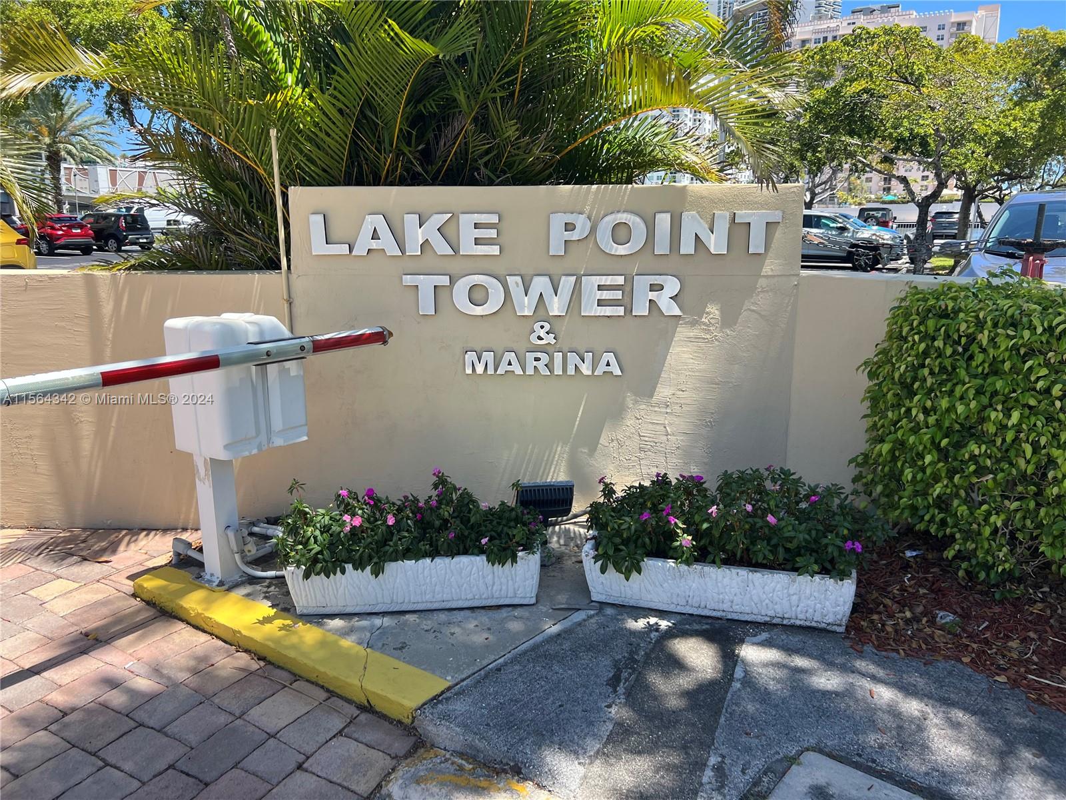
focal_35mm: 26
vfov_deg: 53.1
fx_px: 801
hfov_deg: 67.3
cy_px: 400
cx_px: 533
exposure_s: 1/1838
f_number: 1.5
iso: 50
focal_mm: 5.7
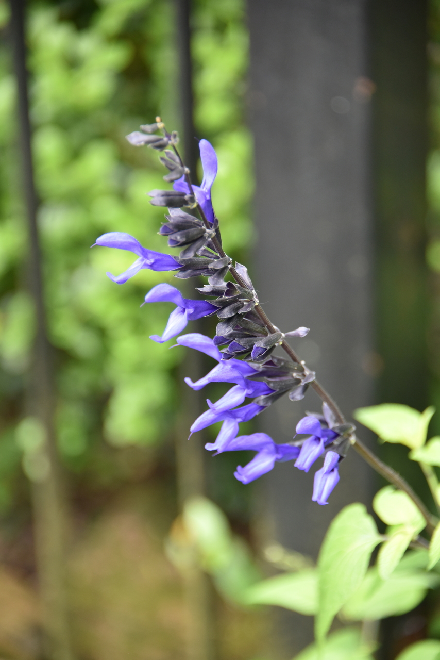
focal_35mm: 230
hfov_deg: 6.0
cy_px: 330
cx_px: 220
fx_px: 4214
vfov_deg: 8.9
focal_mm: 230
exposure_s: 1/500
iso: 1800
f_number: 5.6
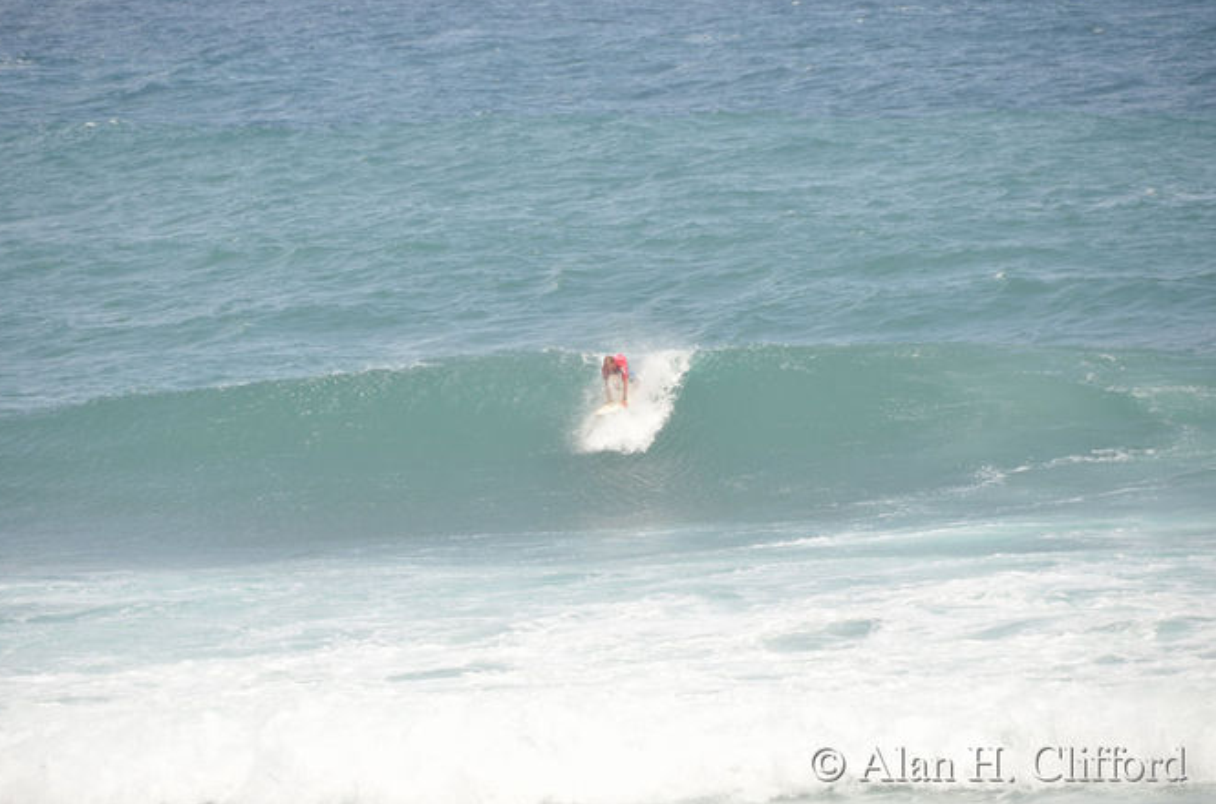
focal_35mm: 316
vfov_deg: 4.3
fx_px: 10648
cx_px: 598
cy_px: 385
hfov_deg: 6.5
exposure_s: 1/800
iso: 220
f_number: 5.6
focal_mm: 200
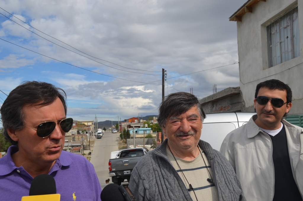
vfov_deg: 35.3
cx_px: 152
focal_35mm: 38
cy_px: 100
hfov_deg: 51.4
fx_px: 315
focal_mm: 25
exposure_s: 1/320
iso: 100
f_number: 9
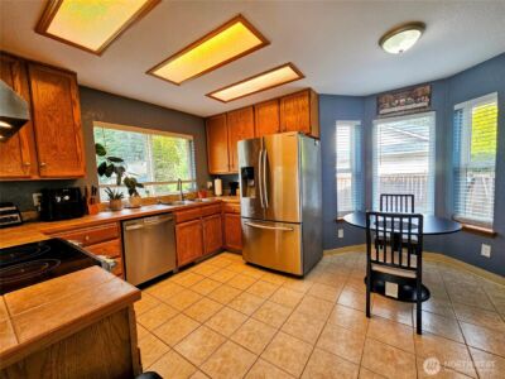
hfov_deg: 106.2
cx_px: 252
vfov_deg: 89.9
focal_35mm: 13
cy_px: 190
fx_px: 190
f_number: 2.2
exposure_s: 1/60
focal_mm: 2.2
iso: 50
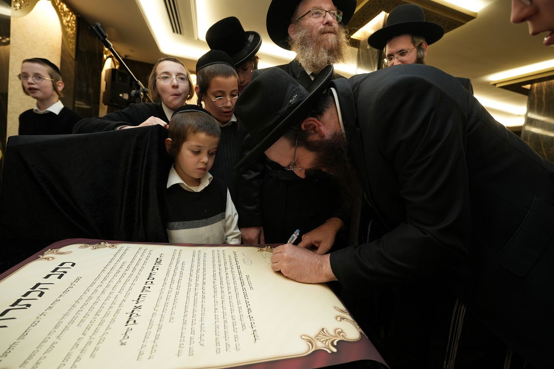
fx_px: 270
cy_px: 176
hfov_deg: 91.5
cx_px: 285
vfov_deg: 68.7
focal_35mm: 18
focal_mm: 16.5
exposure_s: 1/200
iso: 800
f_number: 4
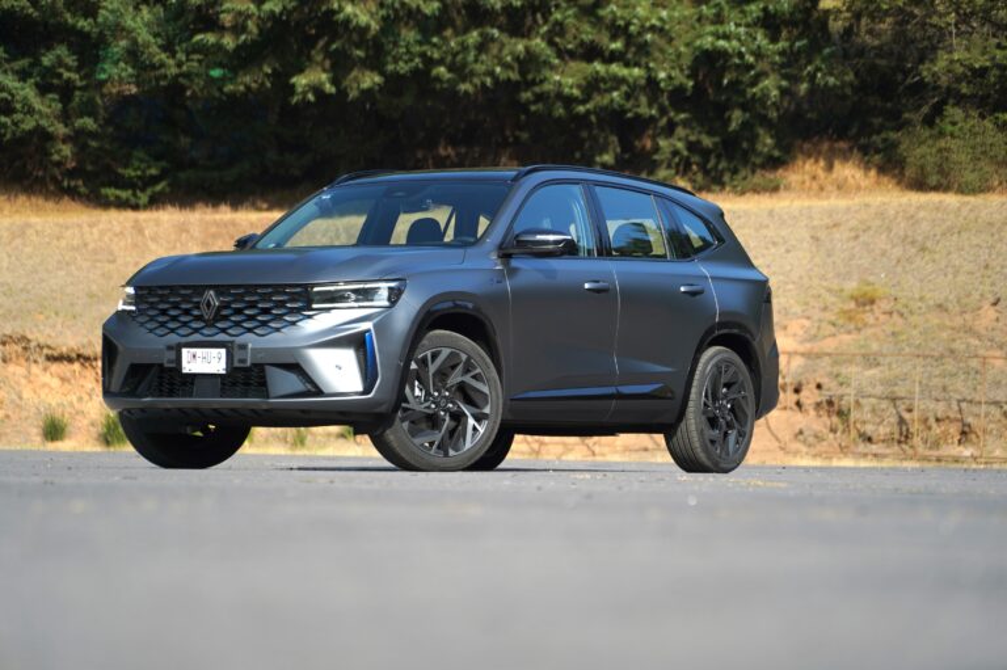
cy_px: 335
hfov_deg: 15.2
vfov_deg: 10.1
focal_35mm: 135
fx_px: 3774
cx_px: 504
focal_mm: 135
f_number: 4
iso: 100
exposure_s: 1/400
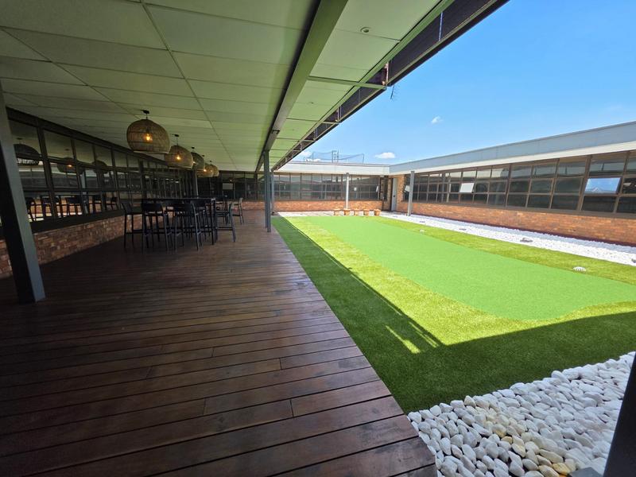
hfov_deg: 106.2
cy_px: 238
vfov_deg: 89.9
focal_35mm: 13
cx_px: 318
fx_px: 239
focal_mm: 2.2
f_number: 1.9
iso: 100
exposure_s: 1/2000
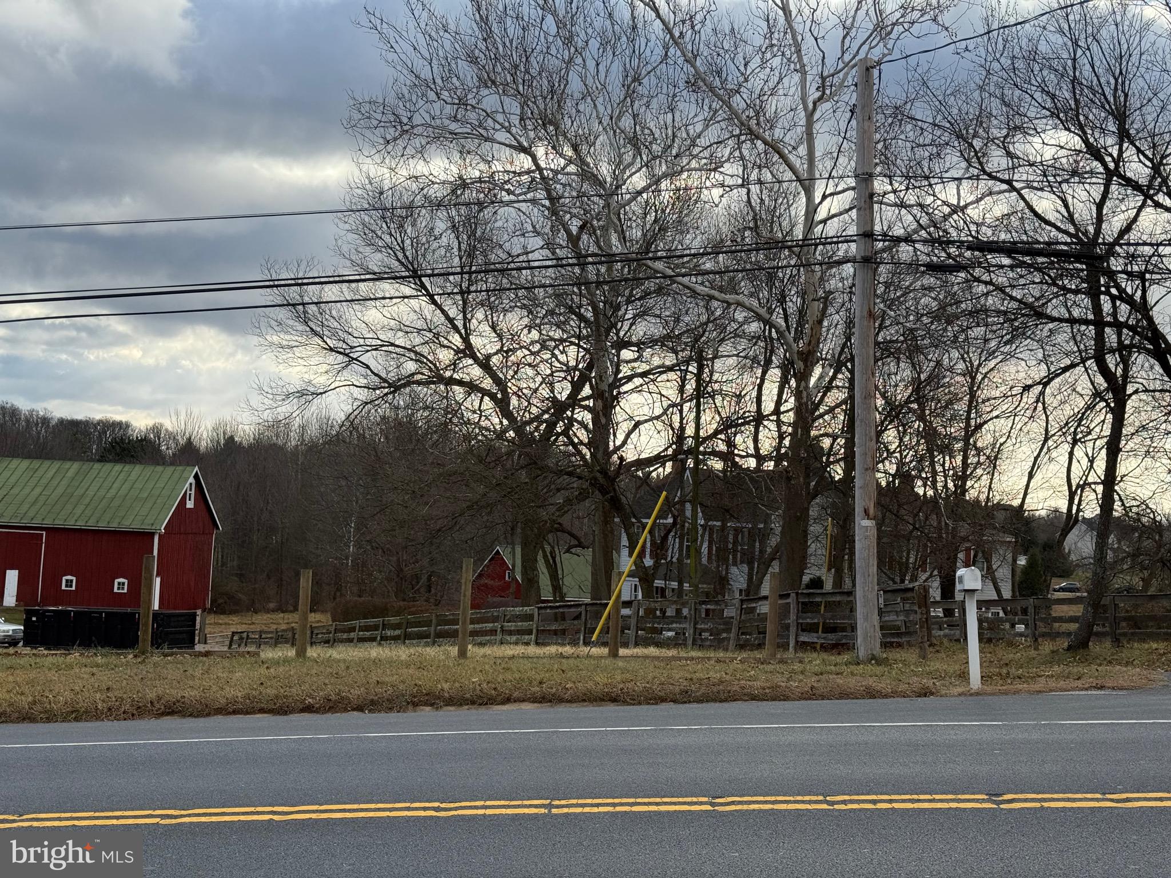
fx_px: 1624
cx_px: 586
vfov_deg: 30.3
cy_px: 439
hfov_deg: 39.7
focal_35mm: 48
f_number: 1.78
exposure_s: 1/2762
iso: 64
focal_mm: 6.76
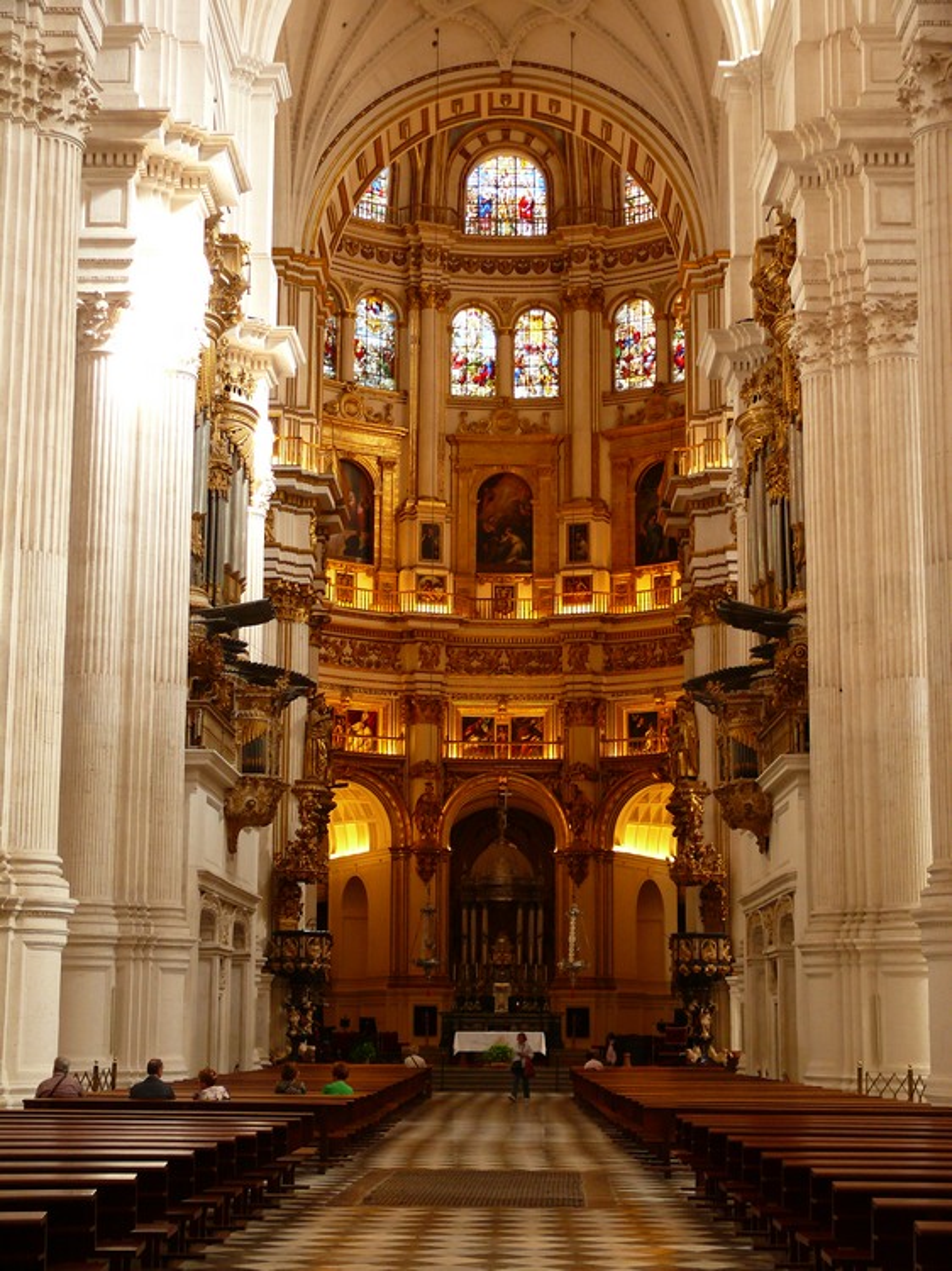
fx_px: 2055
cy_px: 636
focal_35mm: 56
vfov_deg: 34.4
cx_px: 476
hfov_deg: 26.1
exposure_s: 1/13
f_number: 3.2
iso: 200
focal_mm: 11.9
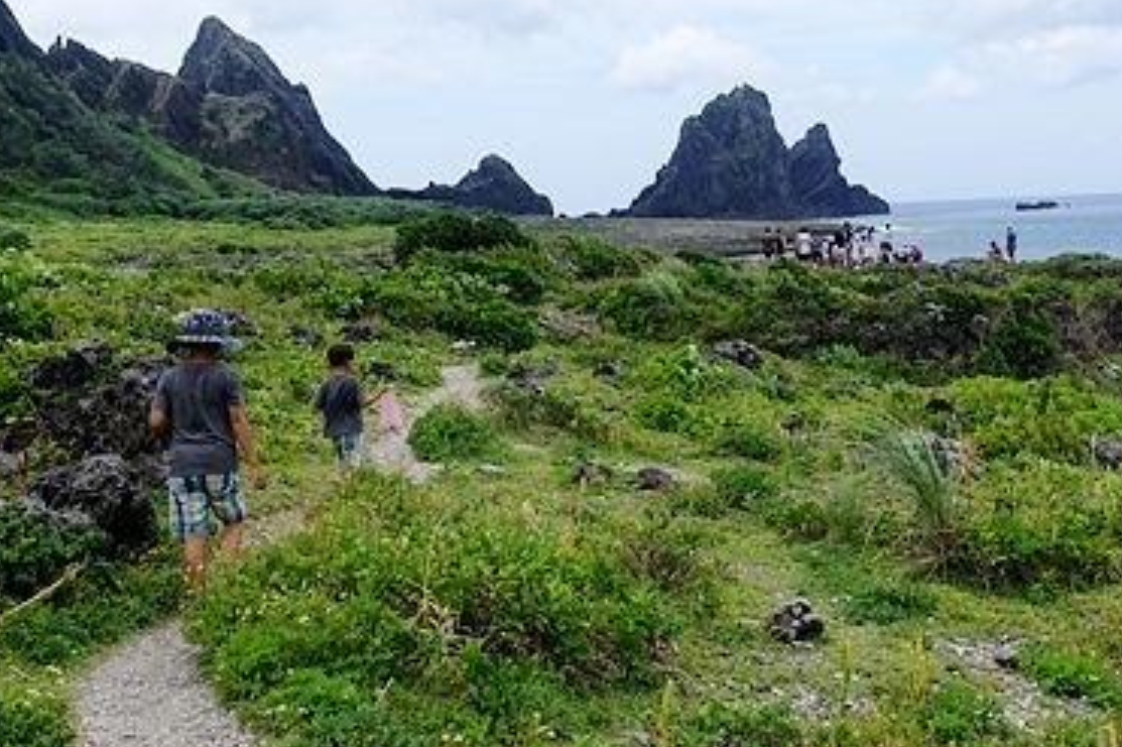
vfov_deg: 31.6
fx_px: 1308
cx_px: 650
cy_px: 234
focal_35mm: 42
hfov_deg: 46.3
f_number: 5.6
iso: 125
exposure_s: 1/500
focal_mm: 8.8
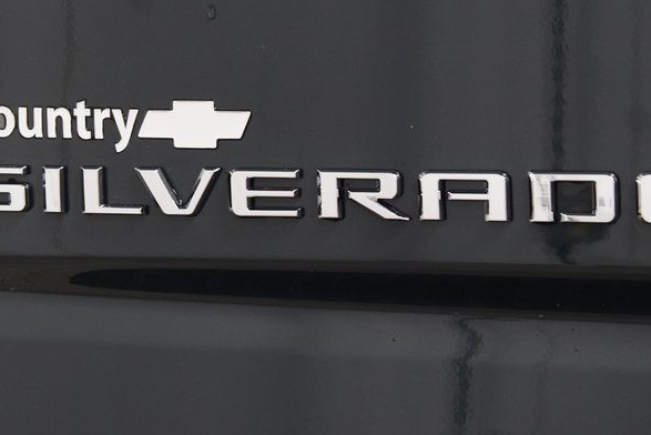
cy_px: 159
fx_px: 2460
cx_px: 281
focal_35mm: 136
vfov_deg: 10.1
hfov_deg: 15.1
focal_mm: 52
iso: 1000
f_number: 6.3
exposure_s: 1/15
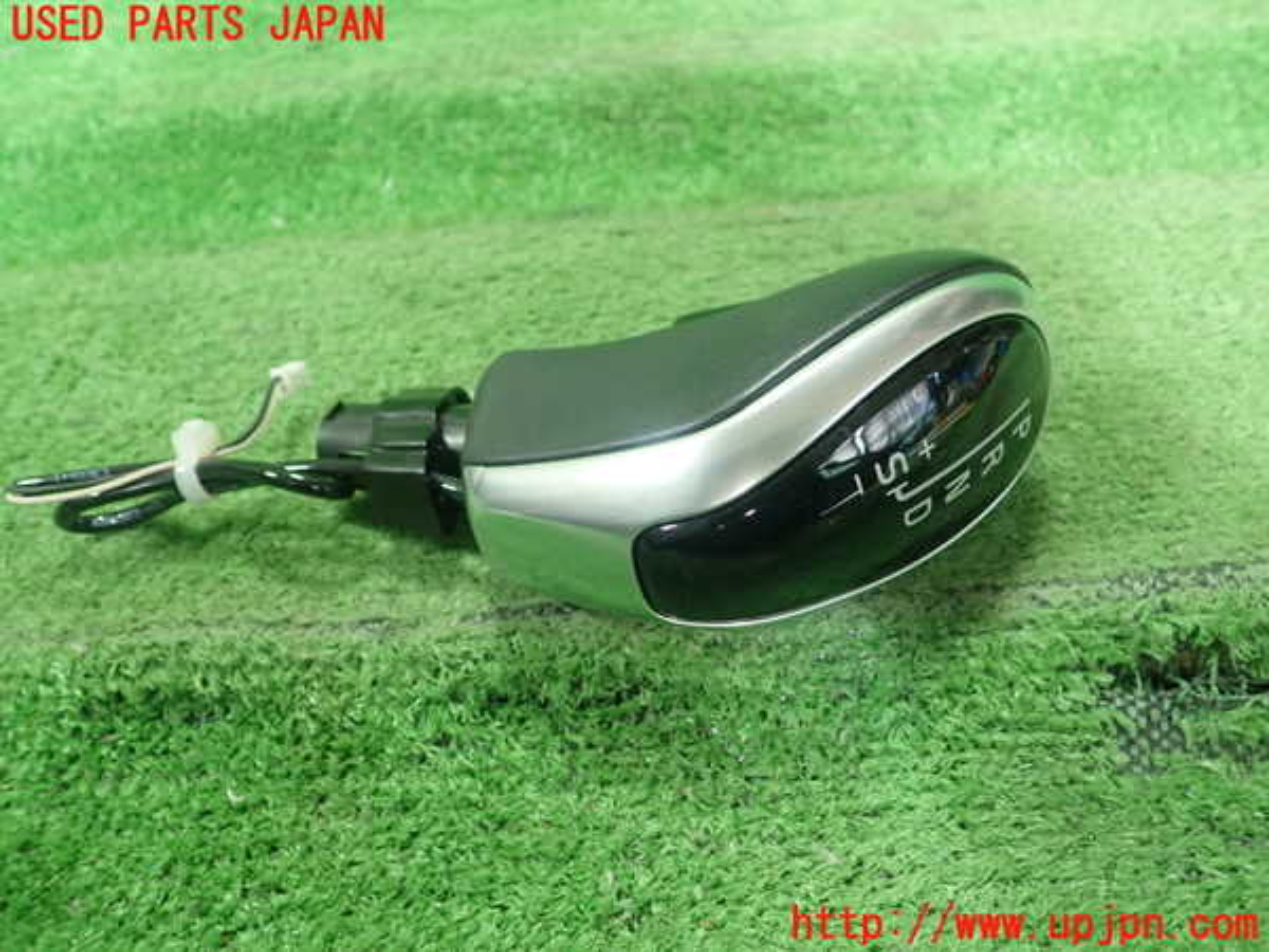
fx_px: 1100
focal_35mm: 30
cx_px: 634
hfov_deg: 60.0
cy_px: 476
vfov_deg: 46.8
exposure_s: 1/125
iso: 400
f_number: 2.3
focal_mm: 5.5
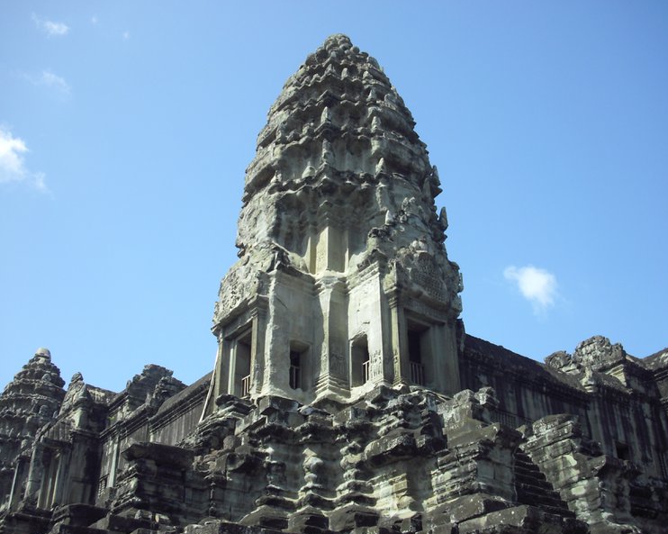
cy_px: 269
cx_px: 346
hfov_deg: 45.8
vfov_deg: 37.3
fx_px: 790
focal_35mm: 40
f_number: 8
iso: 100
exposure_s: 1/125
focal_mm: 6.2
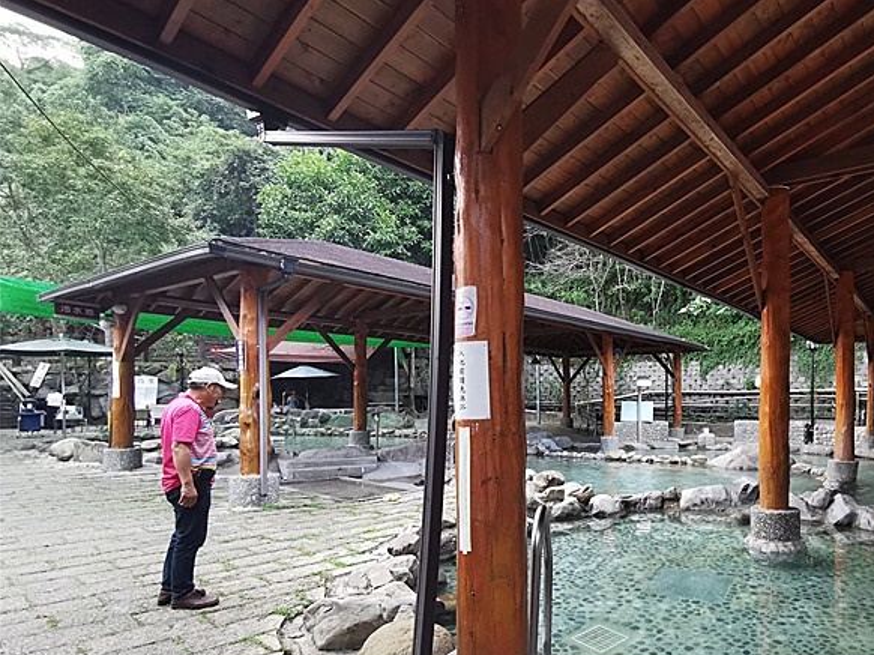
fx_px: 555
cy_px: 401
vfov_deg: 60.4
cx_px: 599
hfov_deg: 73.5
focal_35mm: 22
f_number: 2.2
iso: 200
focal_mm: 2.35
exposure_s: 1/60
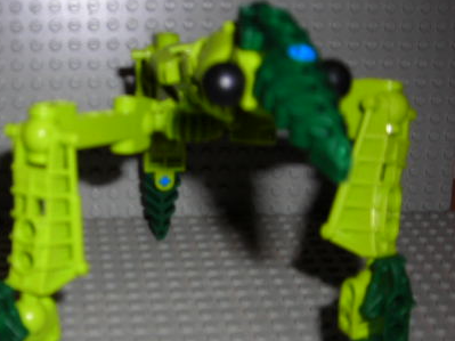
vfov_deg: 23.9
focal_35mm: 61
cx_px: 92
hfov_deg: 30.9
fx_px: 802
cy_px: 233
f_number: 3.2
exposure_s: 1/60.1
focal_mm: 6.3
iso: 50
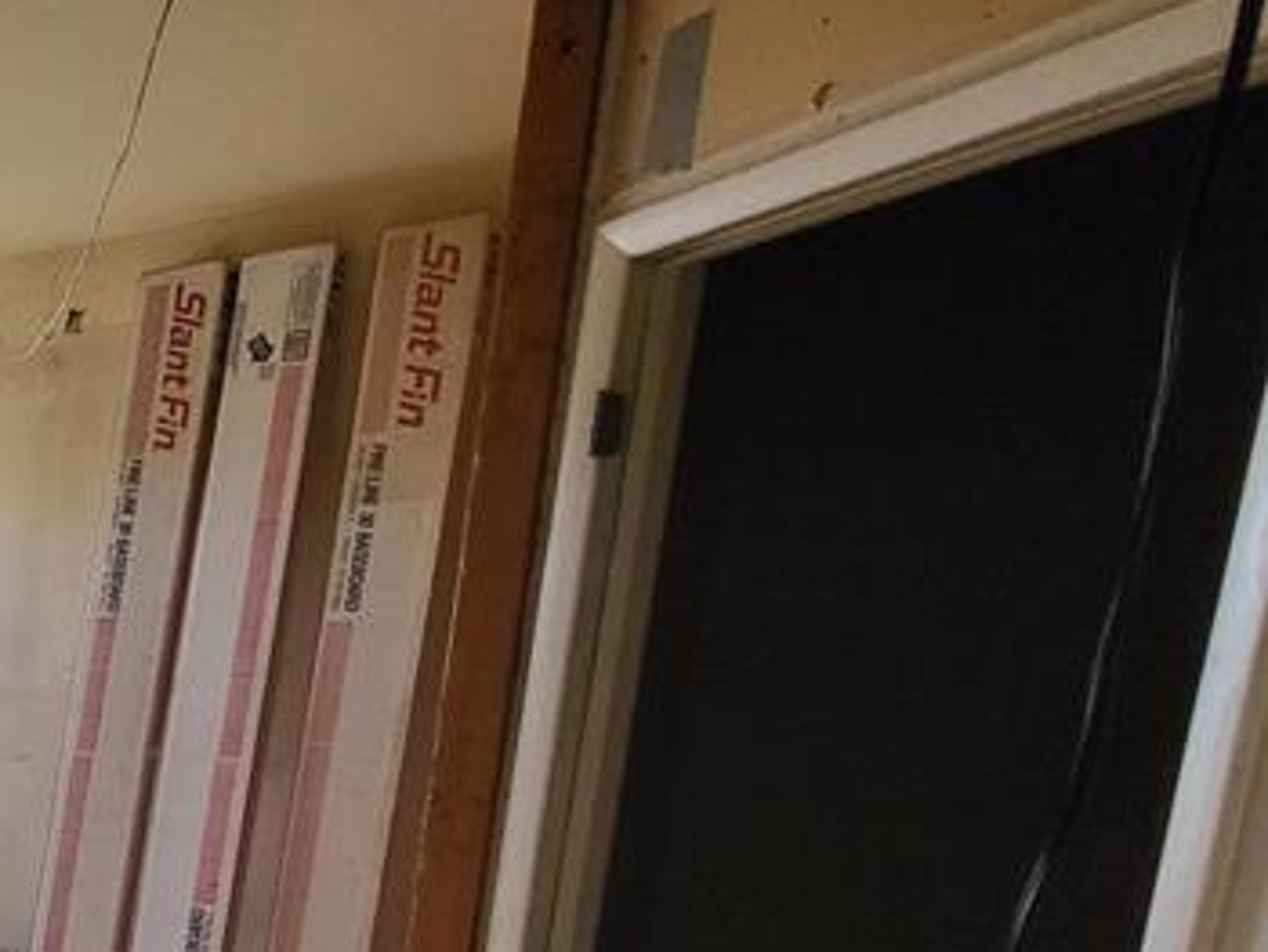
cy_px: 916
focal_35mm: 38
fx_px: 1393
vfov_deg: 34.8
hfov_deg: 31.5
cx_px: -525
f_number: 2.2
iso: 400
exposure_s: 1/60.2
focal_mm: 1.74
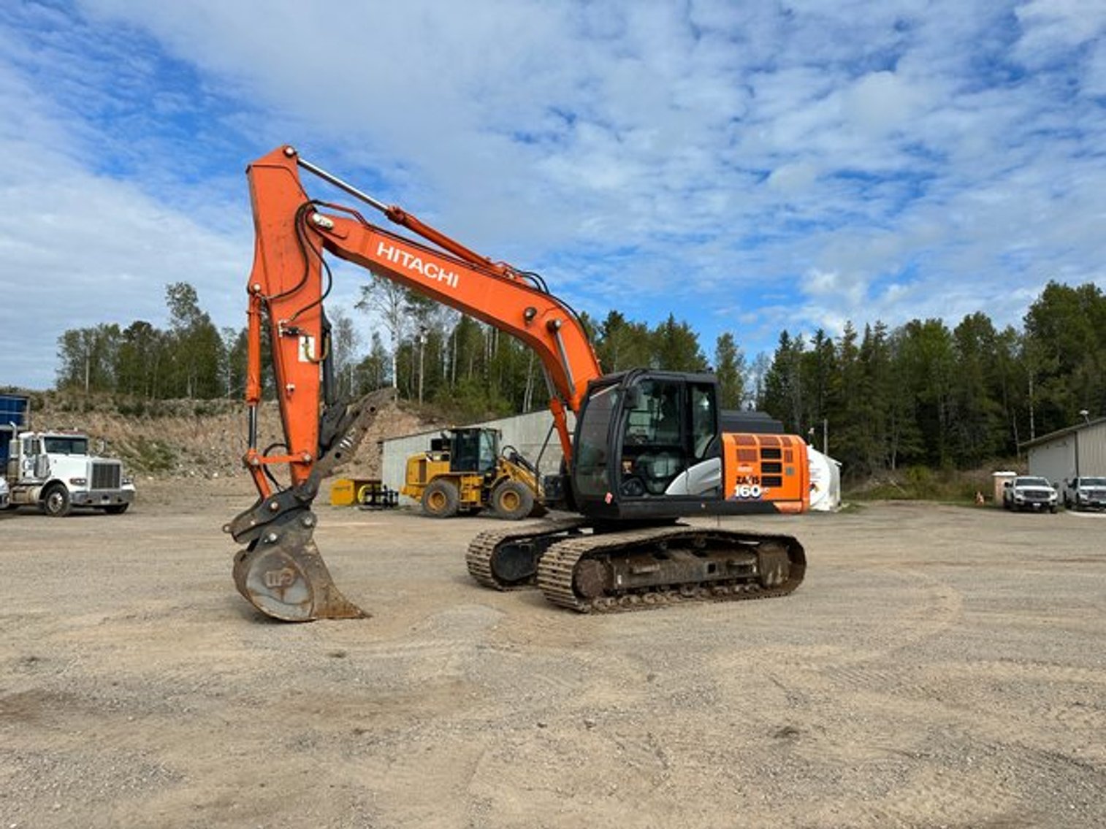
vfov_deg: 56.8
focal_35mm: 24
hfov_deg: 71.6
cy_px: 414
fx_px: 767
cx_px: 553
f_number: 1.78
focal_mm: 6.86
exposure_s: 1/4545
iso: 80
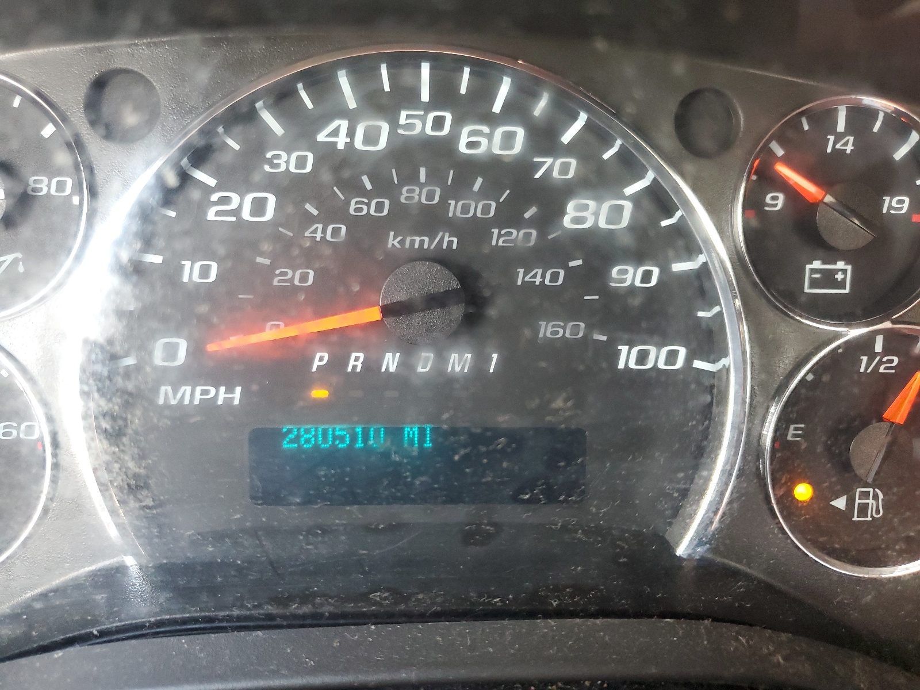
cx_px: 460
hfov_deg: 67.3
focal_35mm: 26
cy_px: 345
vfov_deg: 53.1
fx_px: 691
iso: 300
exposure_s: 1/50
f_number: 1.5
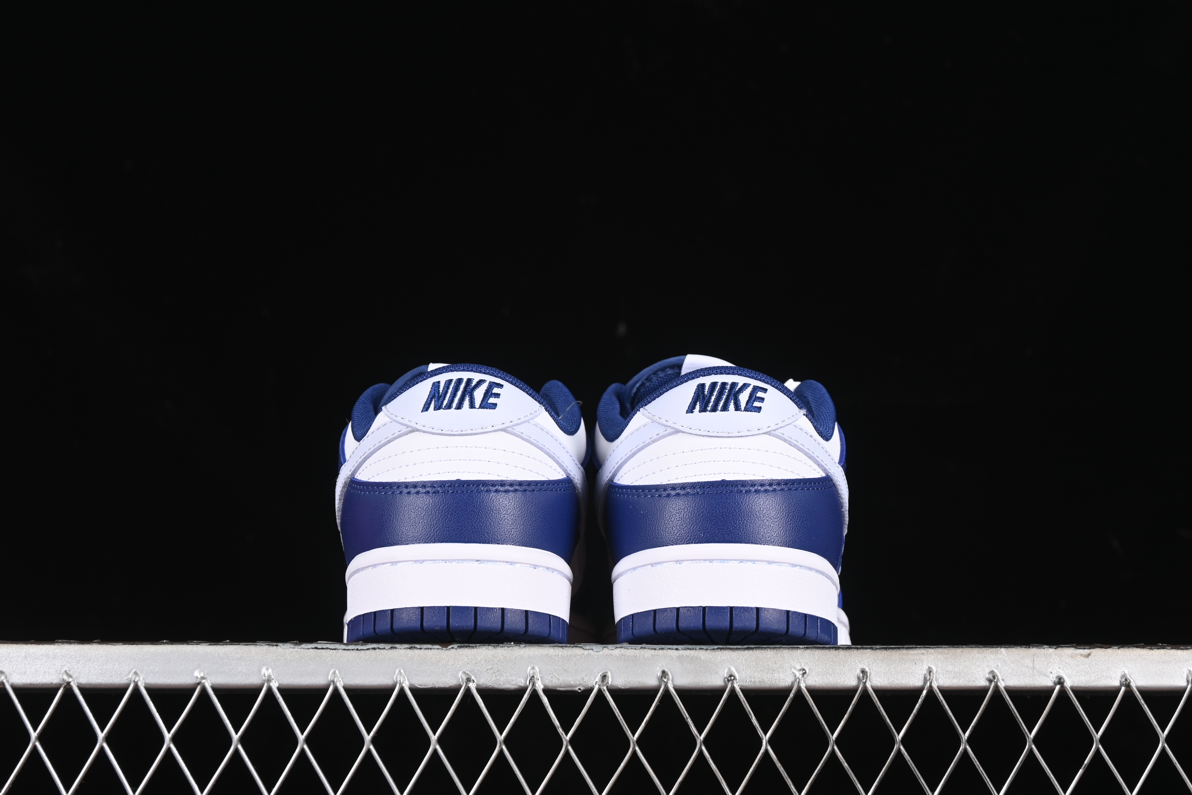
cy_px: 398
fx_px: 2483
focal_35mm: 75
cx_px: 596
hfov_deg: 27.0
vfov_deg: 18.2
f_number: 7.1
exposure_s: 1/60
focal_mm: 50
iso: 160
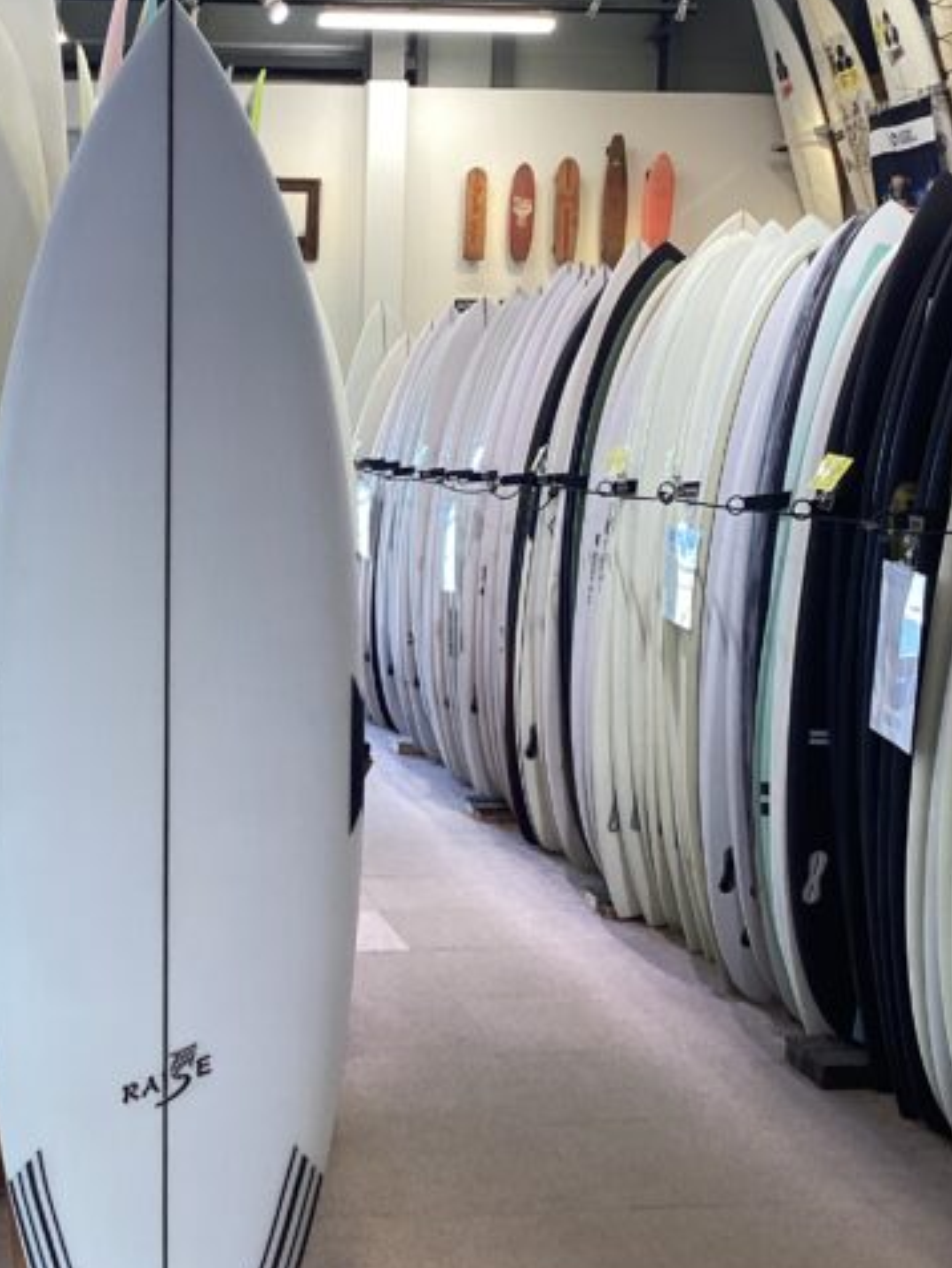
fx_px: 1906
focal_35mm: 52
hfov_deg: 27.5
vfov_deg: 36.8
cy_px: 704
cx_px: 186
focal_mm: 3.3
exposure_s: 1/50
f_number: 2.4
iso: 50
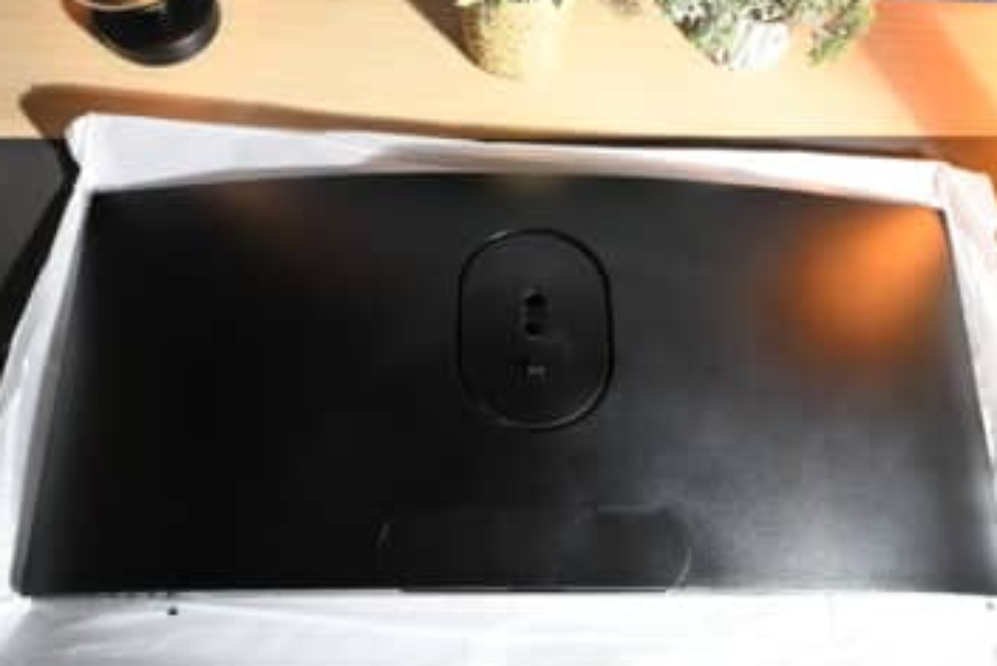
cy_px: 349
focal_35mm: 31
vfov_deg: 42.4
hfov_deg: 60.3
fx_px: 859
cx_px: 515
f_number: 6.3
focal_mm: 28
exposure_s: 1/30
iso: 1250
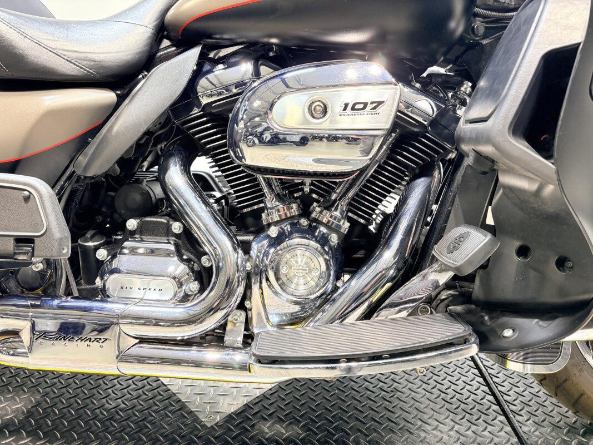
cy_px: 222
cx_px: 296
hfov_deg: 67.3
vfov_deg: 53.1
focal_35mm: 26
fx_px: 445
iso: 125
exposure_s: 1/60
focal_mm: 5.96
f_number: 1.6
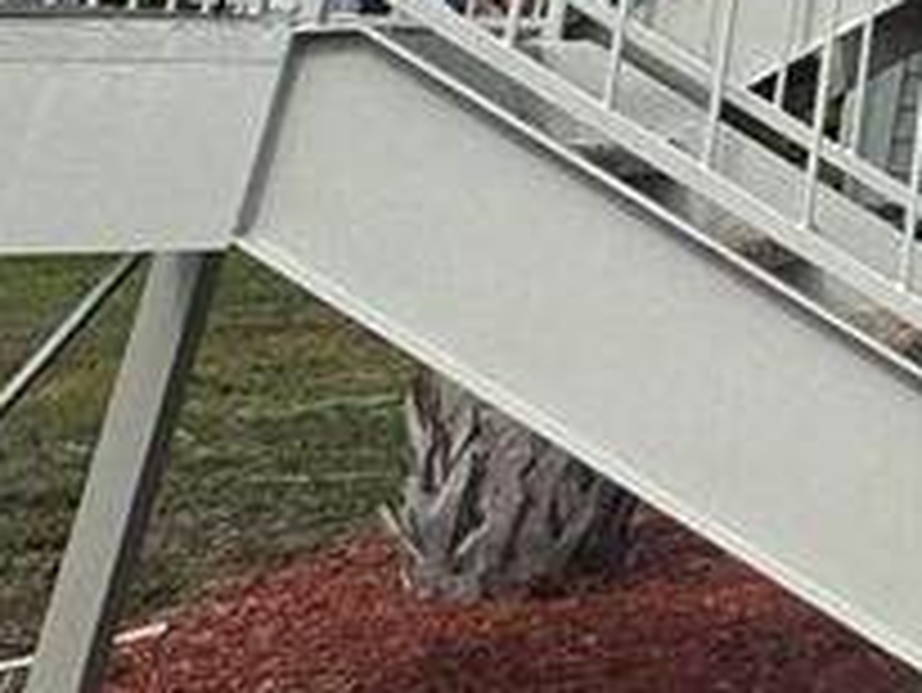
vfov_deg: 16.1
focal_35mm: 70
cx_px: 1826
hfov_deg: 18.5
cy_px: -711
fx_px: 1866
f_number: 2.2
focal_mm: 2.22
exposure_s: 1/1449
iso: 40
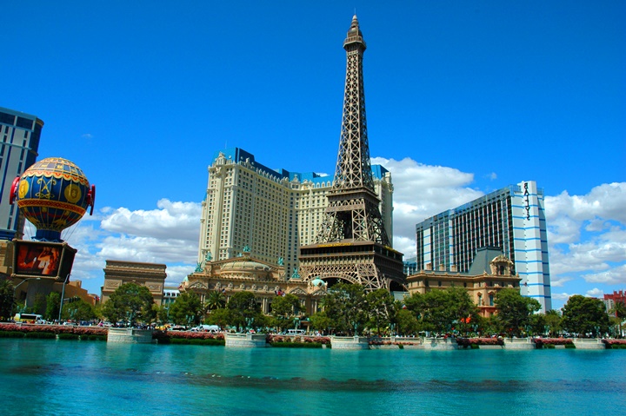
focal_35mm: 27
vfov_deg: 47.9
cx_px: 313
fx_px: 469
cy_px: 208
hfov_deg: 67.4
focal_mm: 18
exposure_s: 1/500
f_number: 11
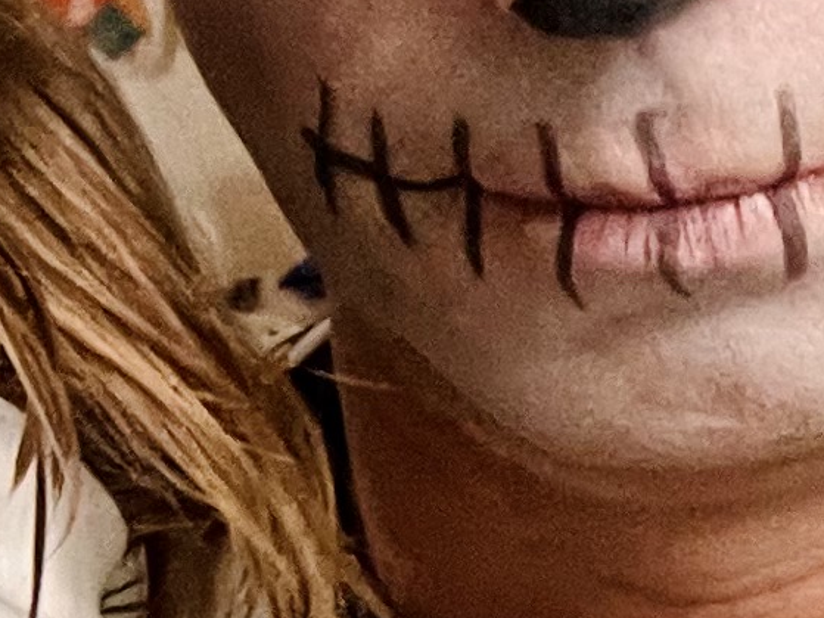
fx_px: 3951
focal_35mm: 166
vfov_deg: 8.9
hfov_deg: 11.3
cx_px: -514
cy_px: 139
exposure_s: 1/60
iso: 320
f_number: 2.2
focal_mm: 2.71
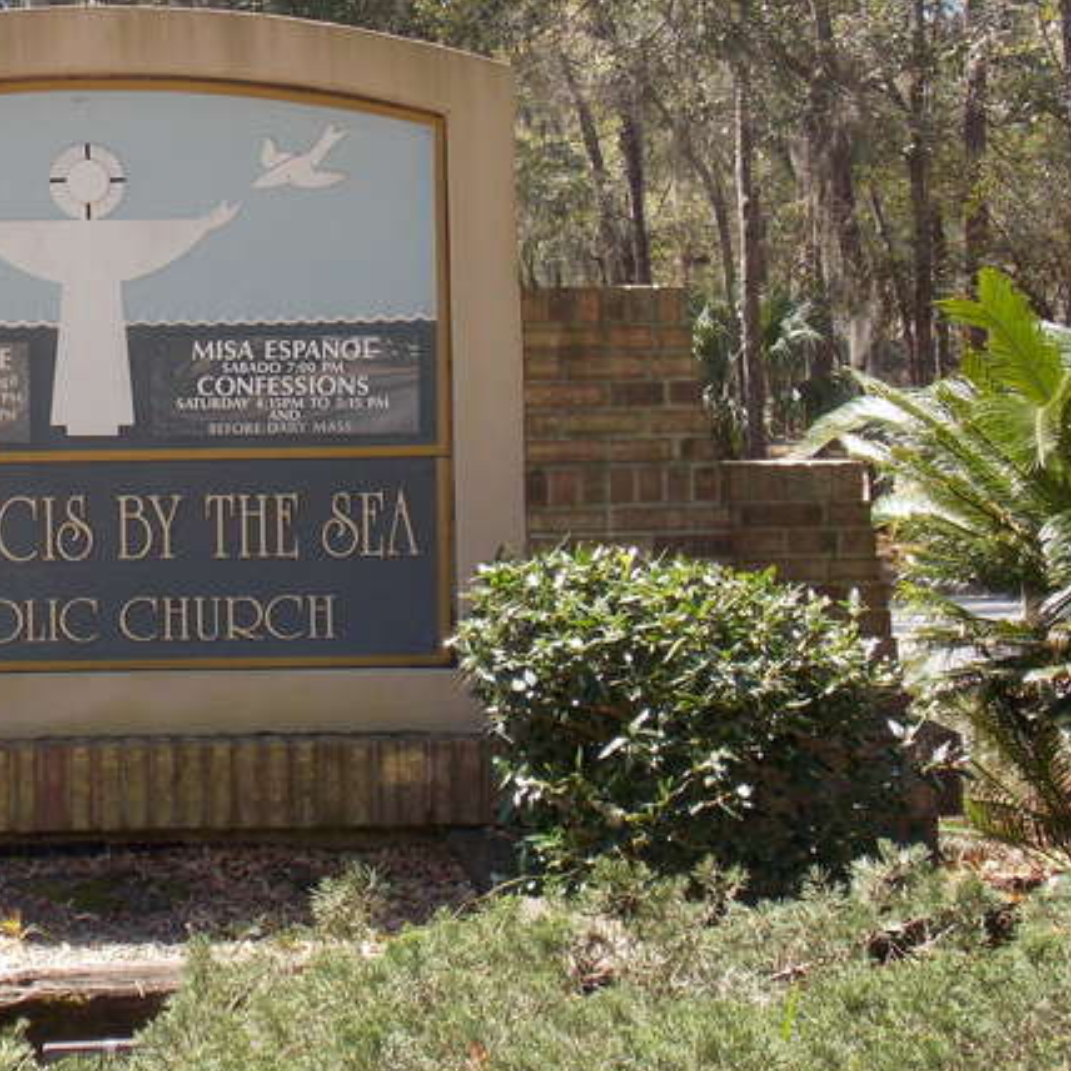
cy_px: 430
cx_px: 90
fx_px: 2660
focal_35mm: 76
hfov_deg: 22.2
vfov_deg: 22.7
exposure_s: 1/200
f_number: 3.7
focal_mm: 8.1
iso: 80
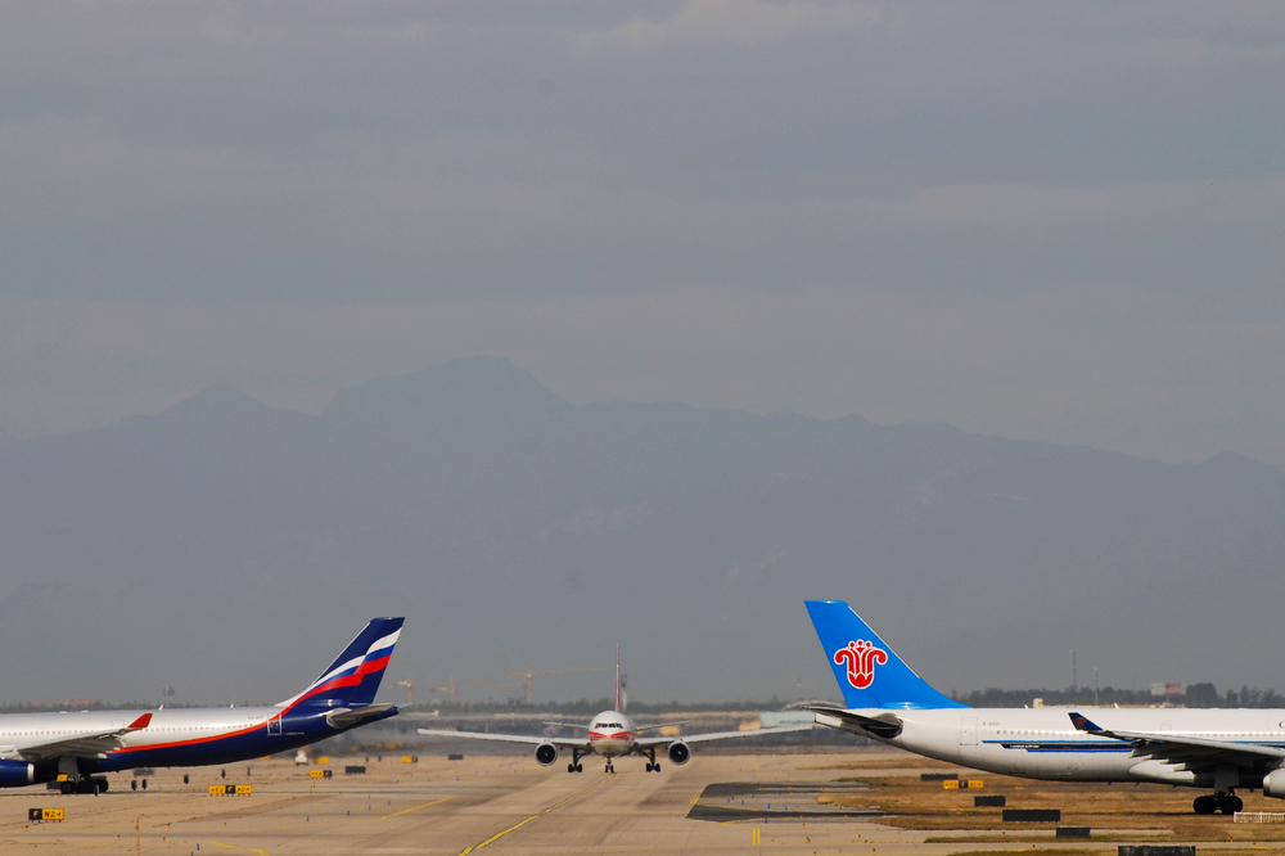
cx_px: 642
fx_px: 11775
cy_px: 428
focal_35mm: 330
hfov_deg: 6.2
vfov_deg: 4.2
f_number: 11
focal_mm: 220
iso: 100
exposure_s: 1/400
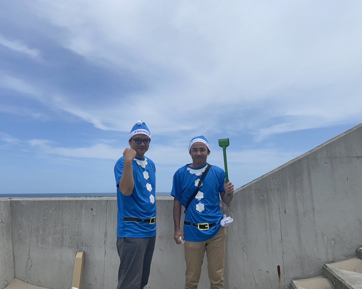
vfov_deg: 51.5
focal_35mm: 28
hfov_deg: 62.2
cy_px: 141
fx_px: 300
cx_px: 170
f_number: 1.6
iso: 32
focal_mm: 4.2
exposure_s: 1/7813
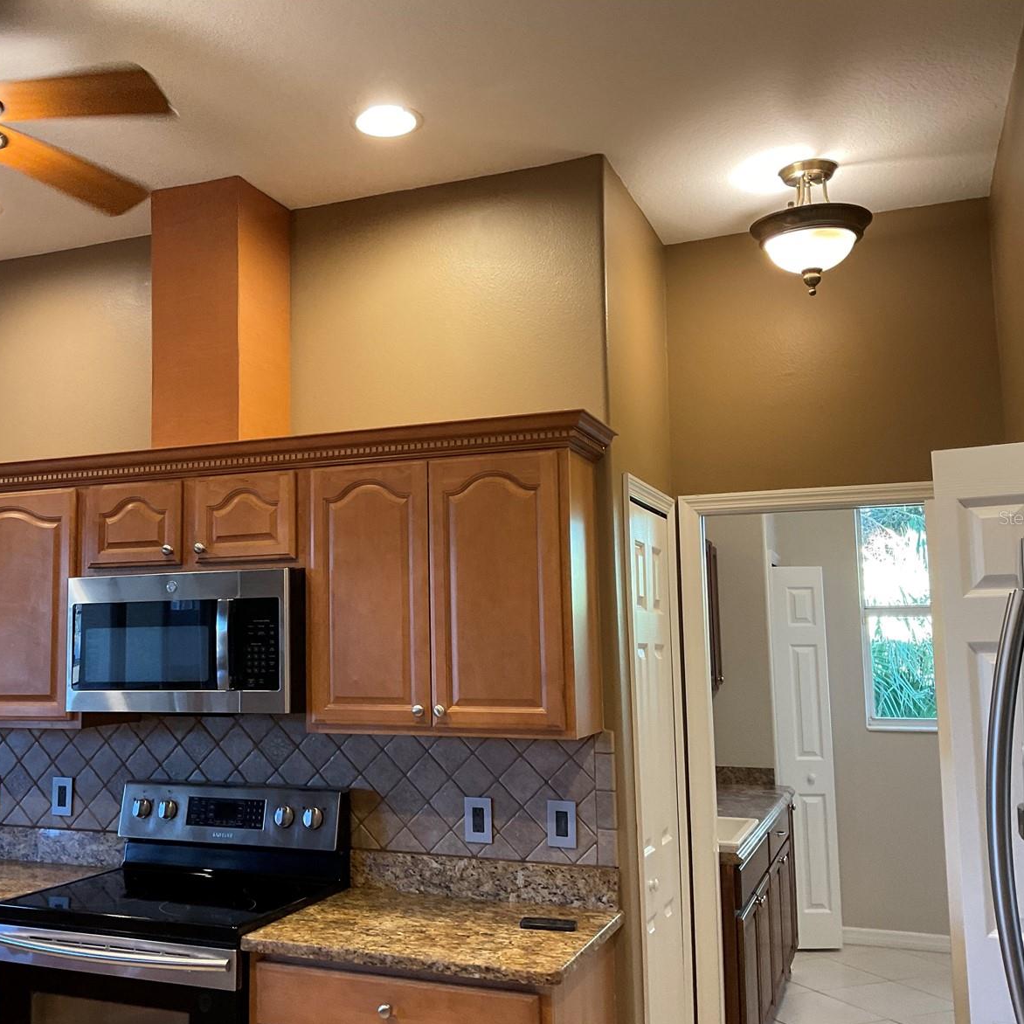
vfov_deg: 47.2
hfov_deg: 46.8
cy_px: 517
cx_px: 383
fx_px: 1171
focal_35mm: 35
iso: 100
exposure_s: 1/60
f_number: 1.8
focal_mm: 3
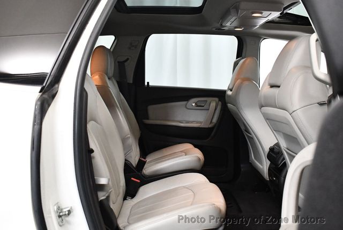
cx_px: 172
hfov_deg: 53.1
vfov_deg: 36.9
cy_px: 115
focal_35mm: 36
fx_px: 343
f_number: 3.5
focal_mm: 18
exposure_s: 1/125
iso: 3200
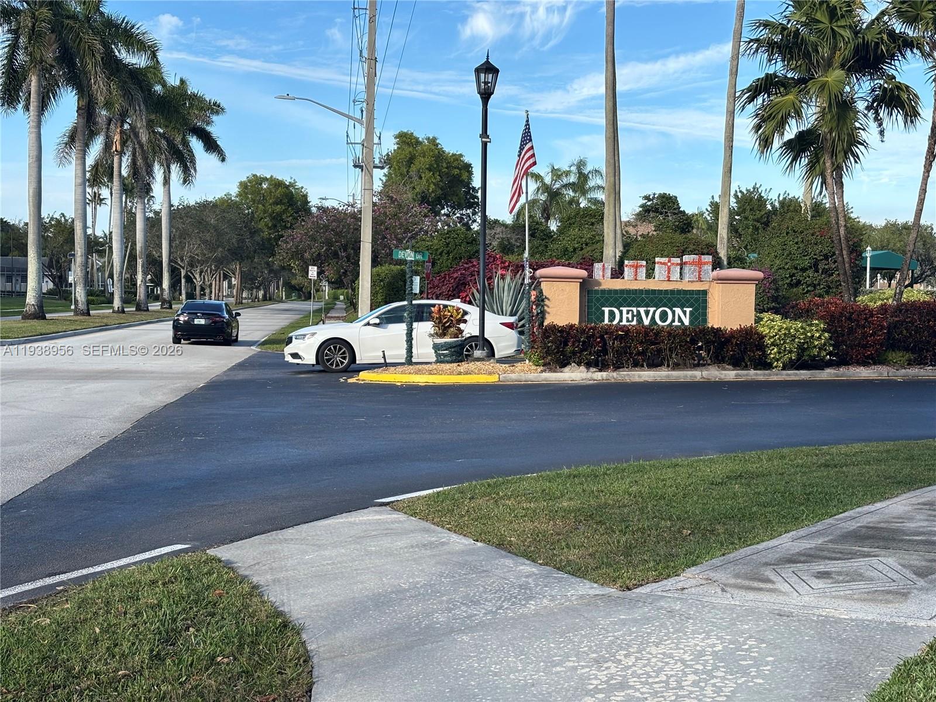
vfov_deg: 28.0
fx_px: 1406
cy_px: 351
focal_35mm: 52
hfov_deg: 36.8
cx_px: 468
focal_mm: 5.96
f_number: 1.6
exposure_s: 1/1220
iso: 32
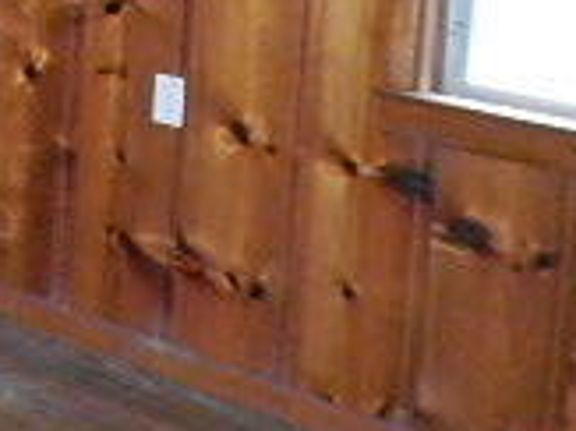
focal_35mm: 98
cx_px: -463
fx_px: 1629
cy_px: -95
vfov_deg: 14.6
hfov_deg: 16.7
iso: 1600
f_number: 3.2
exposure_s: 1/30
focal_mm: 4.5
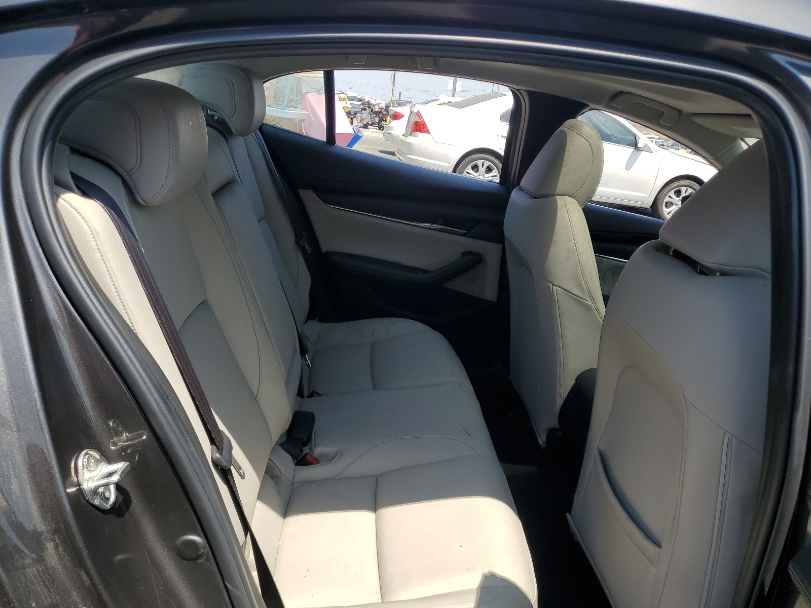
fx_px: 609
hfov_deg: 67.3
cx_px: 406
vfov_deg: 53.1
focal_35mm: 26
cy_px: 304
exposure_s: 1/1667
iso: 50
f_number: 1.5
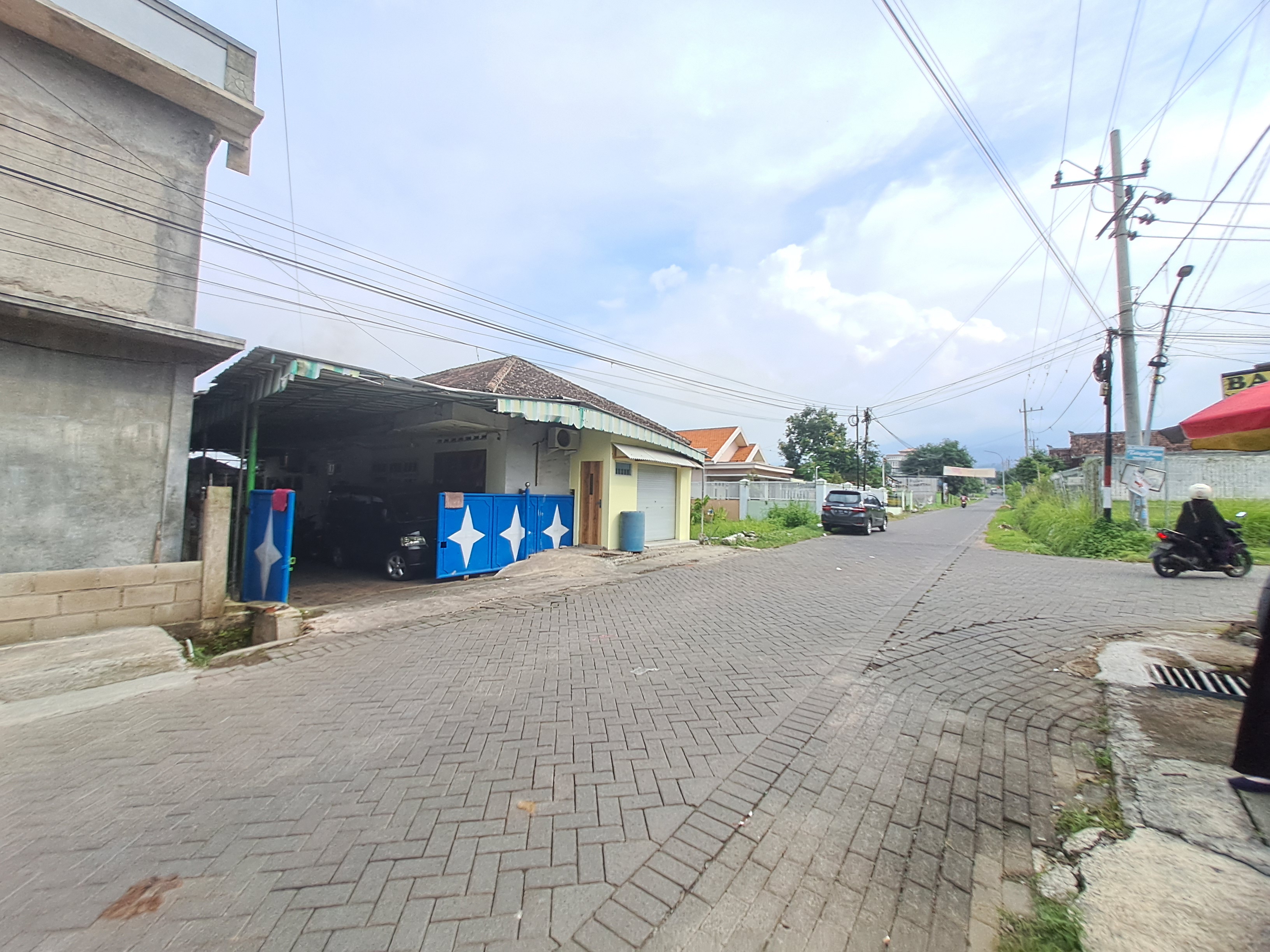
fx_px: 477
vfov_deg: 89.9
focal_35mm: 13
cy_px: 476
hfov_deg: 106.2
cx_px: 635
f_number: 2.2
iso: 40
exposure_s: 1/1047
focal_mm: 1.42
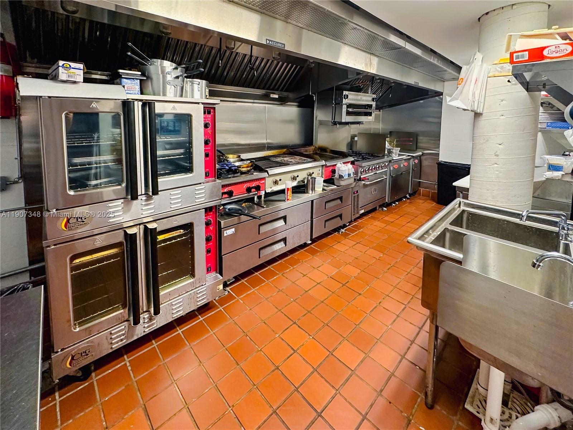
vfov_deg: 85.7
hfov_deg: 102.1
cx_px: 286
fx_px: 232
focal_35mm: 14
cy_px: 215
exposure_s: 1/60
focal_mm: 2.22
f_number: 2.2
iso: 400
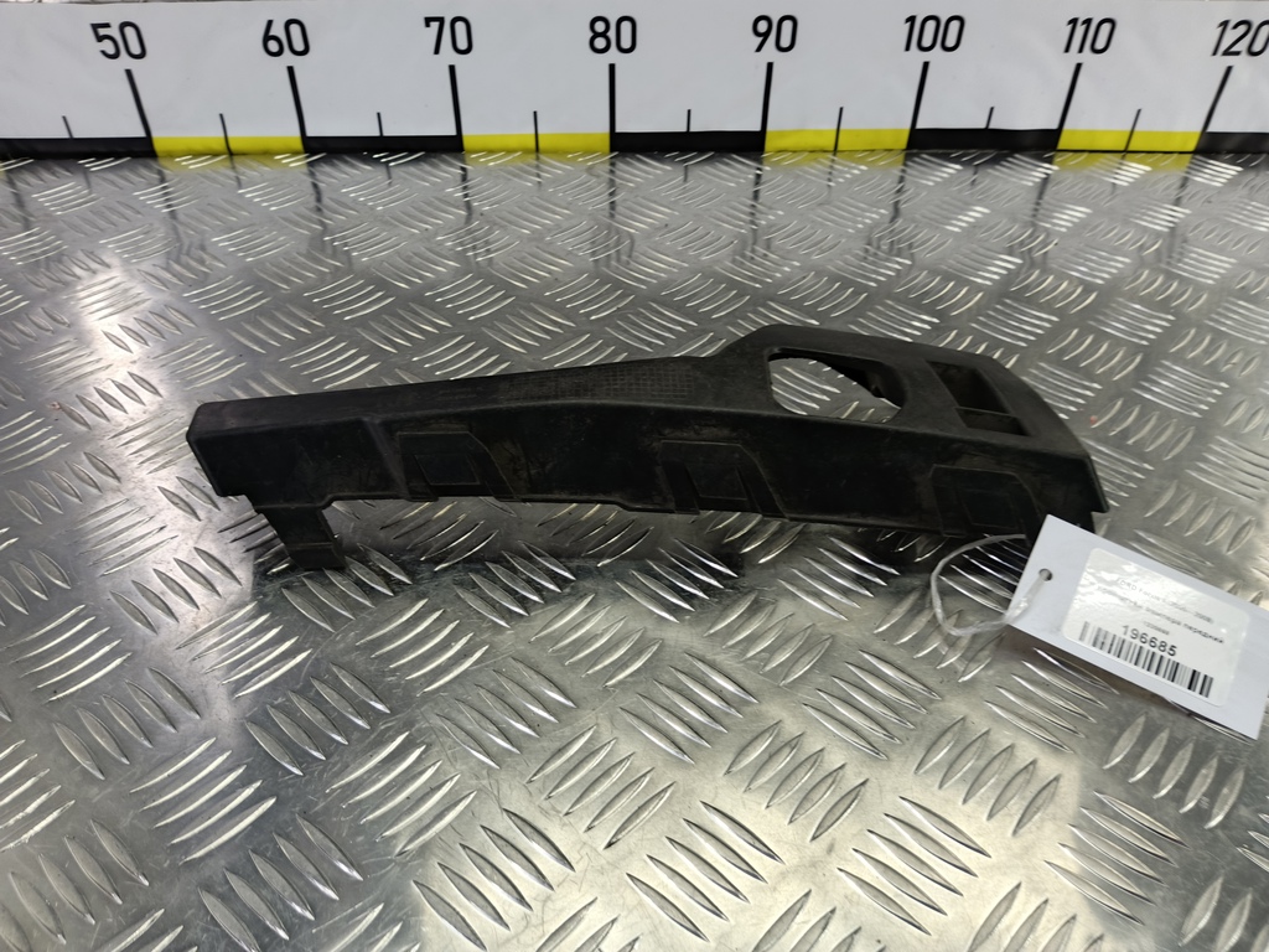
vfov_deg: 58.9
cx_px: 634
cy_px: 476
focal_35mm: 23
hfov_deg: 73.9
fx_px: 843
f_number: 1.6
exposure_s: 1/33.3
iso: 103
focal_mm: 4.11
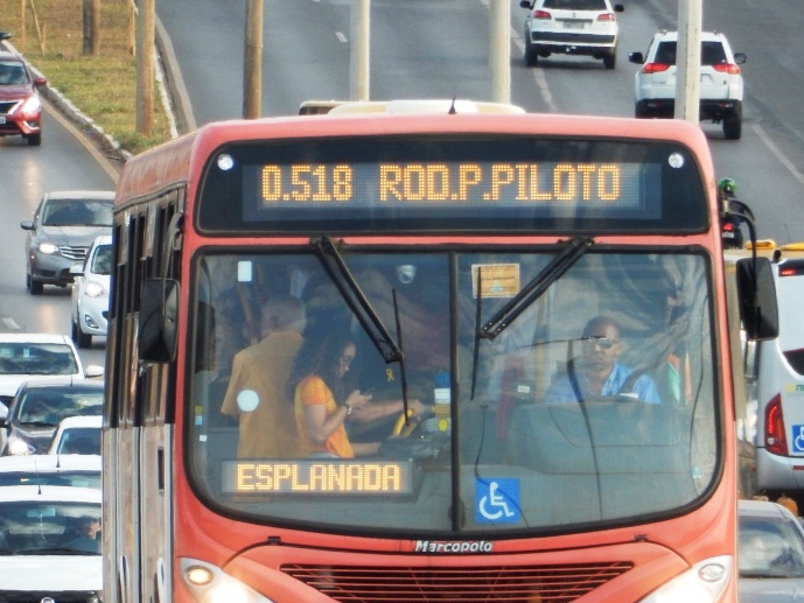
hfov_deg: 1.8
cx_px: 249
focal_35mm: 1114
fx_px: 25879
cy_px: 294
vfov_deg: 1.3
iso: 200
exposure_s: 1/250
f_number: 6.4
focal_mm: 135
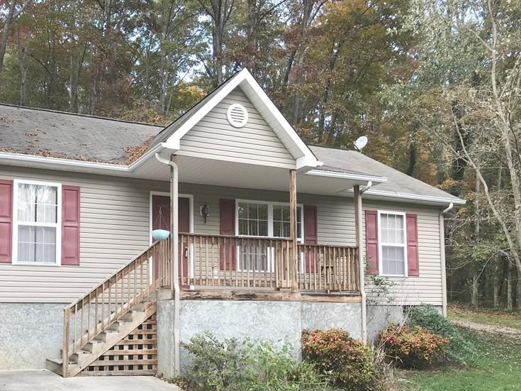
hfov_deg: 47.0
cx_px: 170
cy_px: 270
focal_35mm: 39
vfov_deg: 36.3
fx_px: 587
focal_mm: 3.99
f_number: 1.8
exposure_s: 1/120
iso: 25
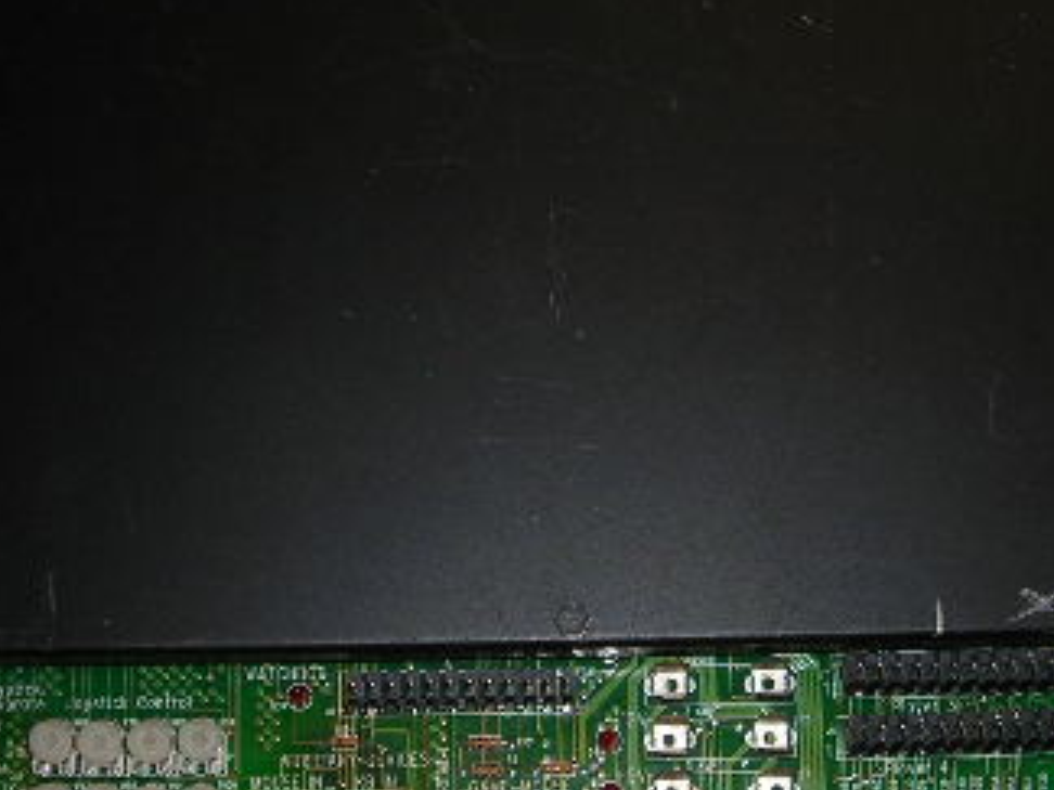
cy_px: 403
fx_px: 2284
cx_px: 573
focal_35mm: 75
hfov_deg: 26.0
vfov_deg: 19.6
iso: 50
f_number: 3.2
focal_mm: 6.3
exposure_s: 1/60.1
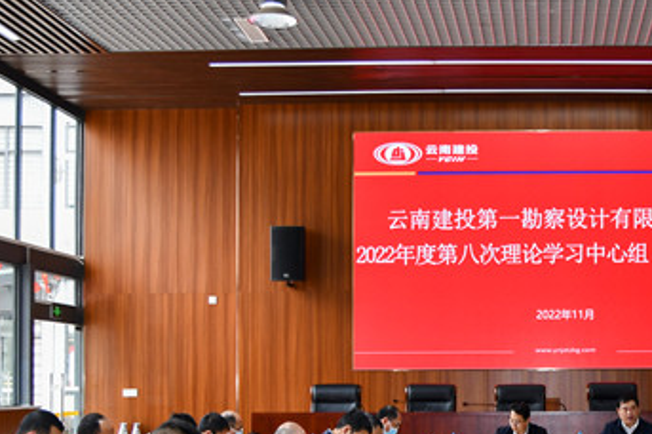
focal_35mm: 77
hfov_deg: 25.7
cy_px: 344
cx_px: 555
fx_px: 1393
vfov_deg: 17.5
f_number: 3.8
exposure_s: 1/125
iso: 400
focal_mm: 22
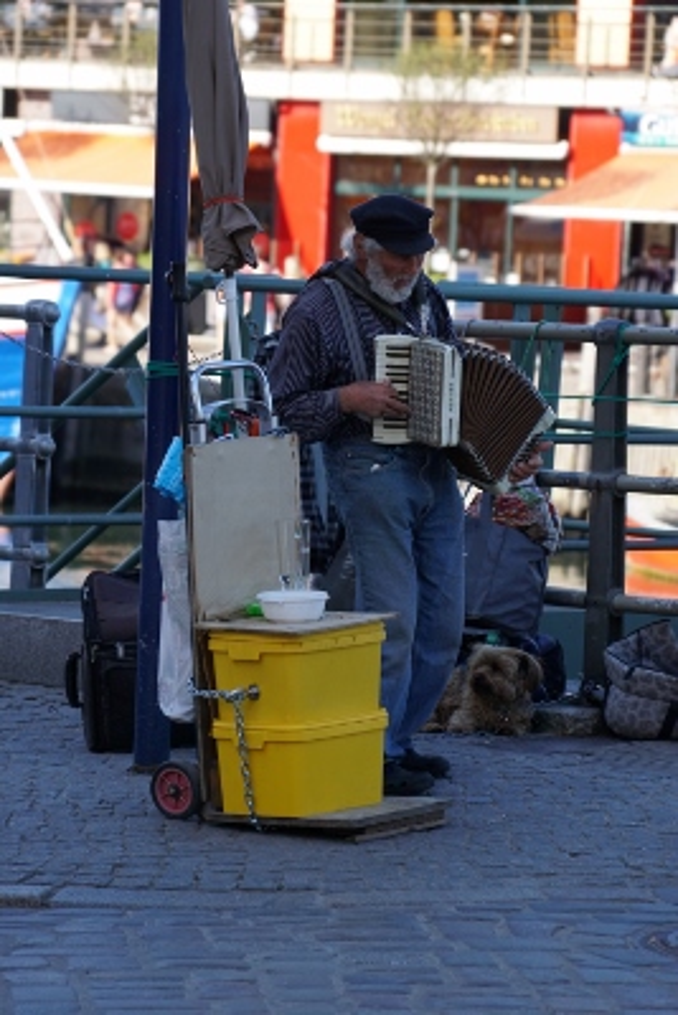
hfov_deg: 6.8
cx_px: 339
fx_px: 5715
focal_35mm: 202
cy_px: 508
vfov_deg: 10.2
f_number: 5.6
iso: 200
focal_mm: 135
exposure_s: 1/250
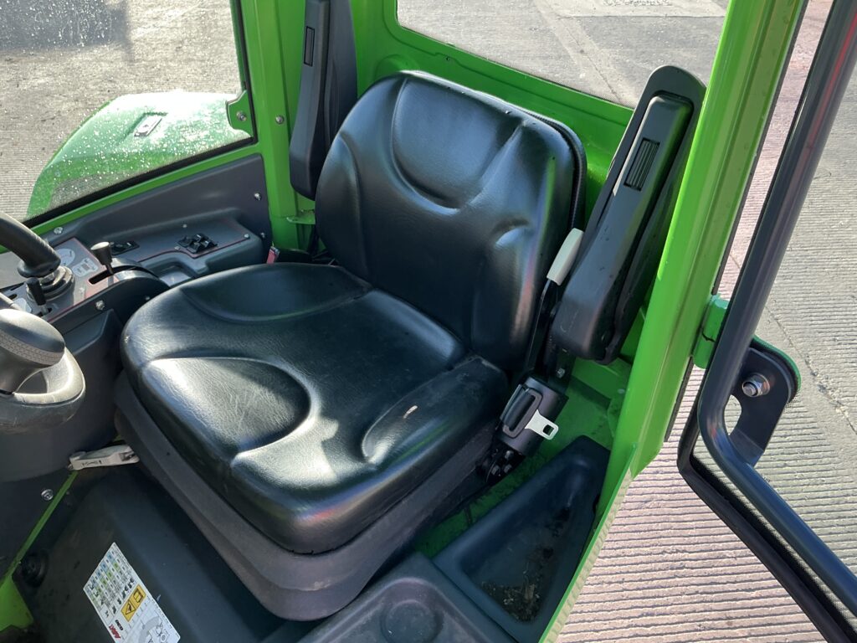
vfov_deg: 49.7
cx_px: 428
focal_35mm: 28
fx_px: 693
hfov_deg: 63.4
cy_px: 322
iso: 20
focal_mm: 3
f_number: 1.8
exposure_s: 1/123
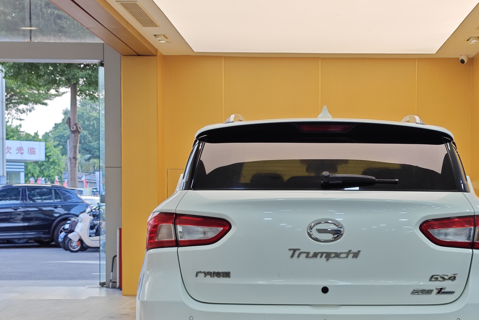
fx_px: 865
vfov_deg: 20.8
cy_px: 238
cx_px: 324
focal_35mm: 65
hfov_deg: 30.7
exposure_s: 1/100
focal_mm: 8.7
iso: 64
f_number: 1.9
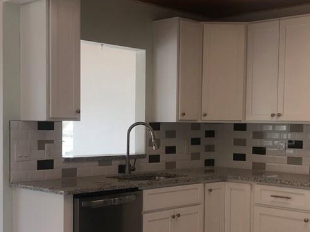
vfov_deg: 24.7
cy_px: 156
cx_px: 151
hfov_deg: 32.7
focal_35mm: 59
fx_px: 528
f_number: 1.8
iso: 32
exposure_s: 1/120
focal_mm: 3.99
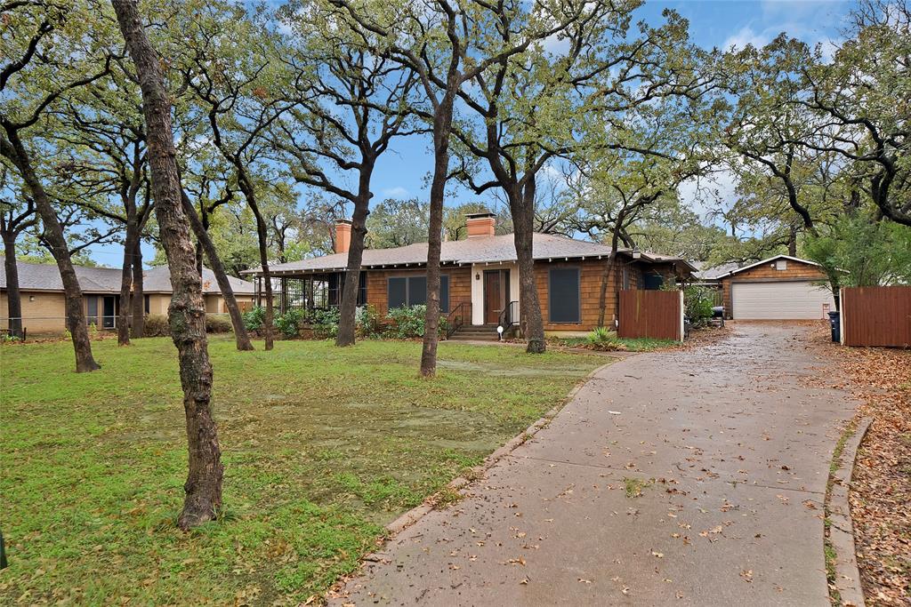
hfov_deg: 76.1
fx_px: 582
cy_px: 304
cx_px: 456
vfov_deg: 55.1
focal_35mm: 23
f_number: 9
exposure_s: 1/25
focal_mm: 23
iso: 640
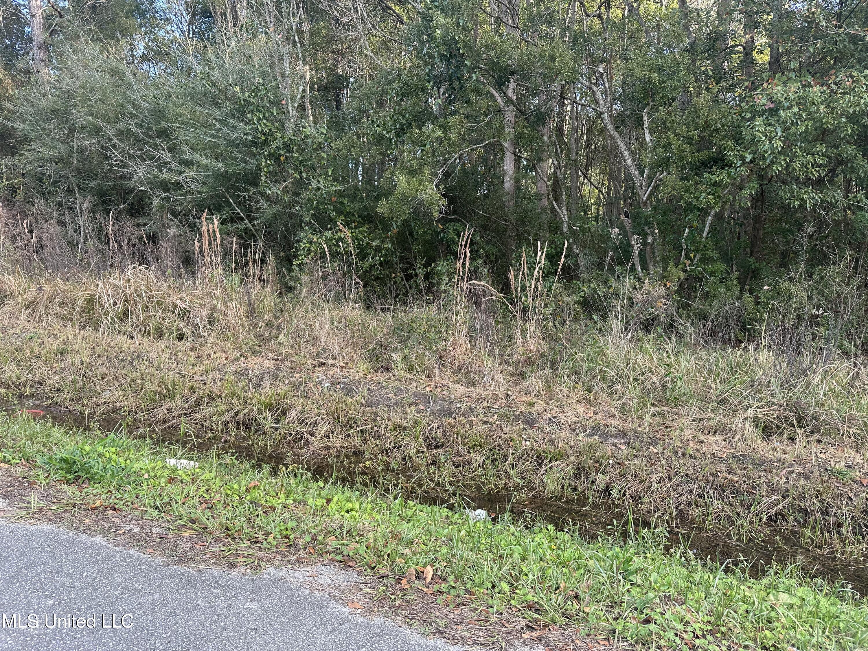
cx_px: 434
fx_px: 602
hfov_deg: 71.6
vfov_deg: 56.8
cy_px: 326
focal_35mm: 24
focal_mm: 6.86
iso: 64
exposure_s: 1/192
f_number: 1.78
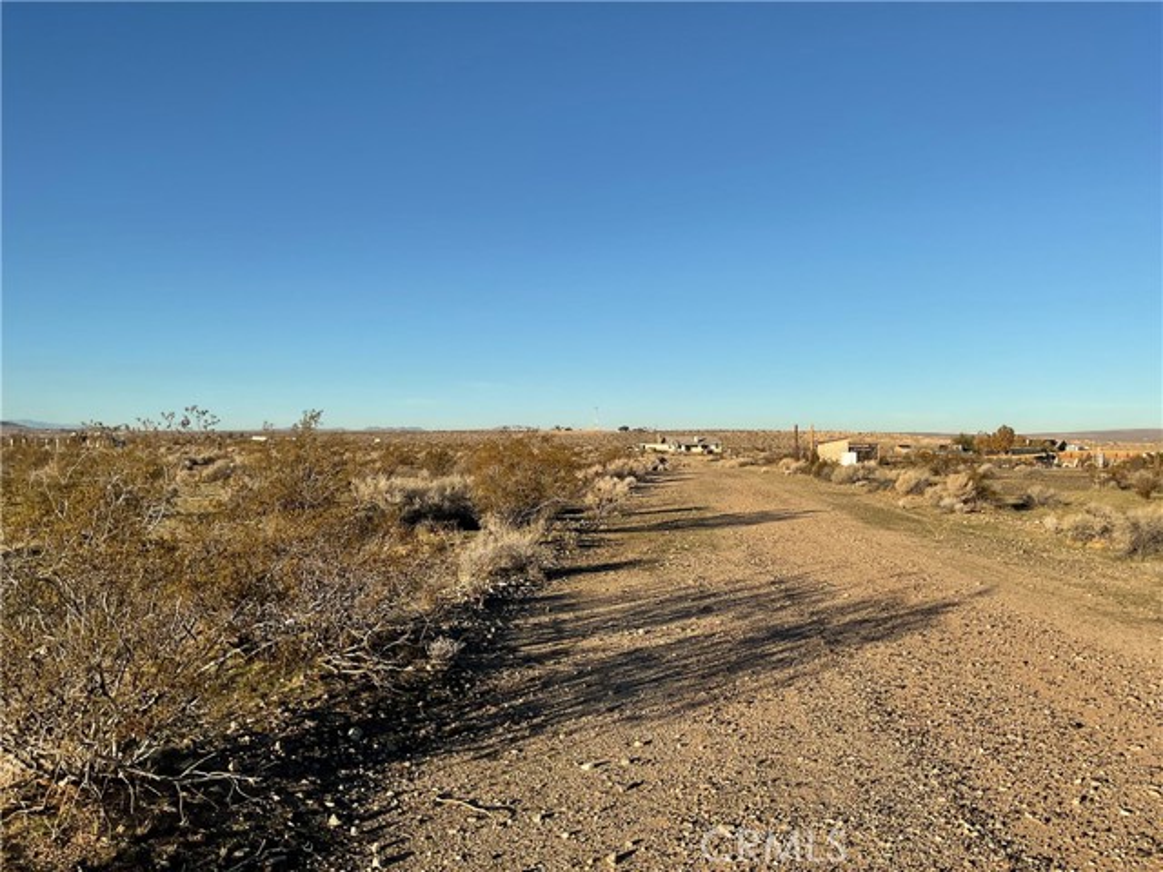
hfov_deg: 61.7
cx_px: 582
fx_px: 974
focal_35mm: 29
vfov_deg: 48.2
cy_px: 436
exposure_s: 1/2058
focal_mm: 3
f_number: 1.8
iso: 16
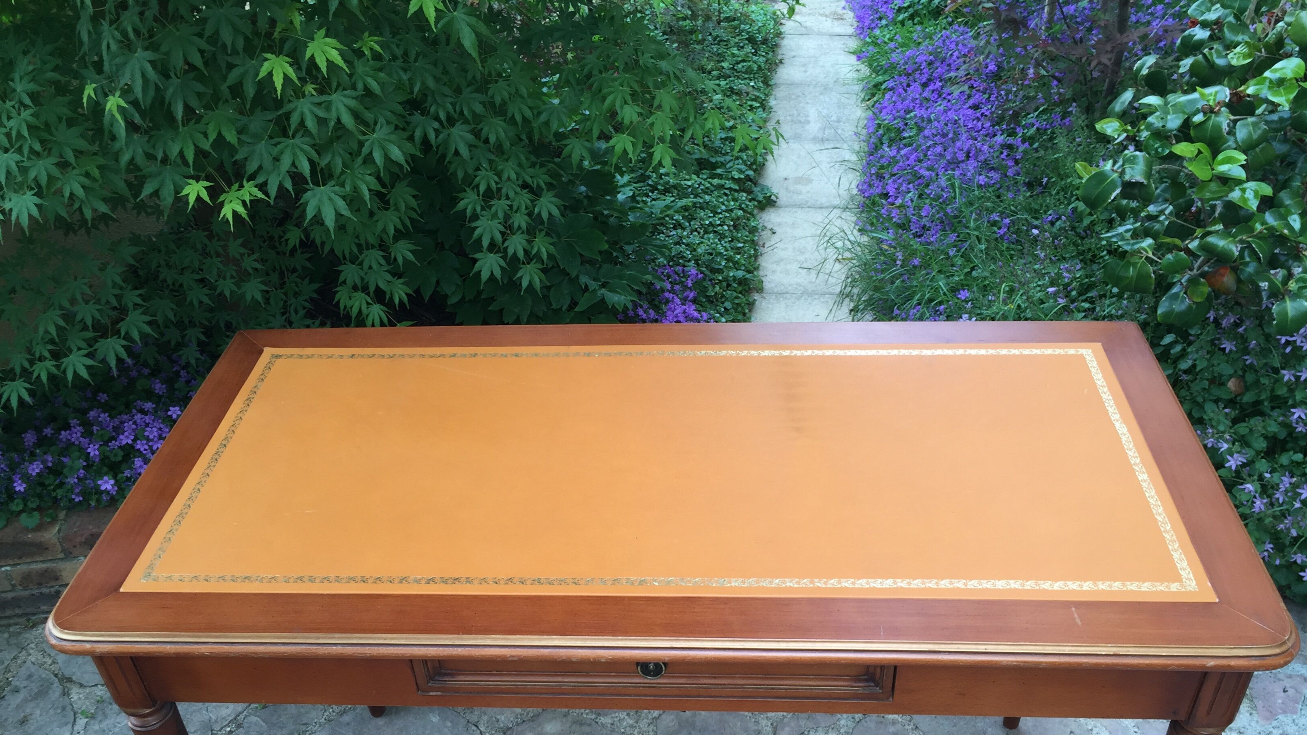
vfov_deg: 36.5
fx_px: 1109
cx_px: 652
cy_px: 443
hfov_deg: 61.0
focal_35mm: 32
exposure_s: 1/153
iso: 32
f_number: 2.2
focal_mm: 4.15
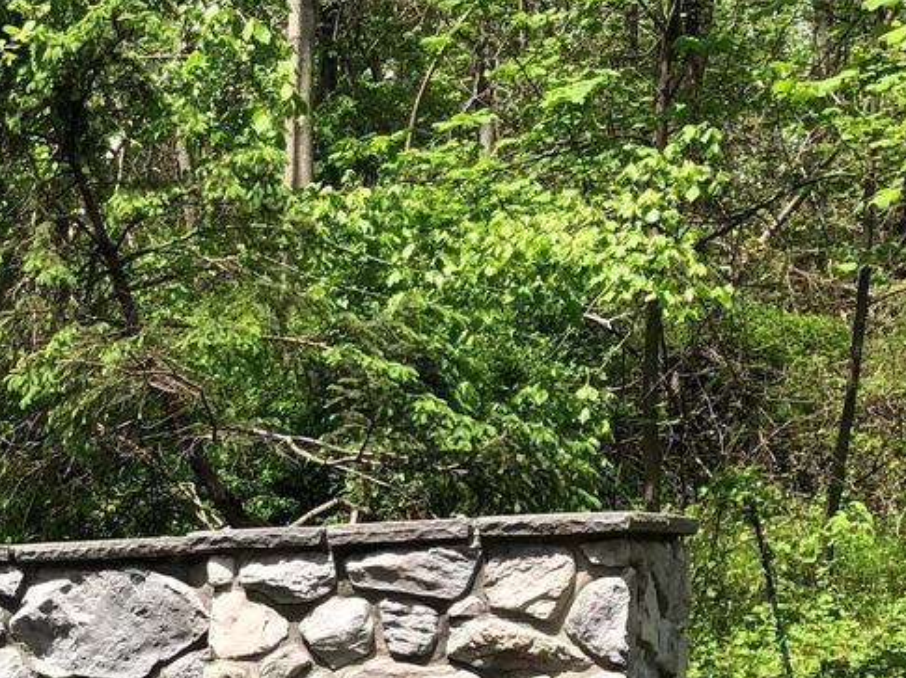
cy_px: 855
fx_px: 2171
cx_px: -336
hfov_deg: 21.0
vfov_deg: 16.8
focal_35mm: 83
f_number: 1.8
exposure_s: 1/1104
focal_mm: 3.99
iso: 20
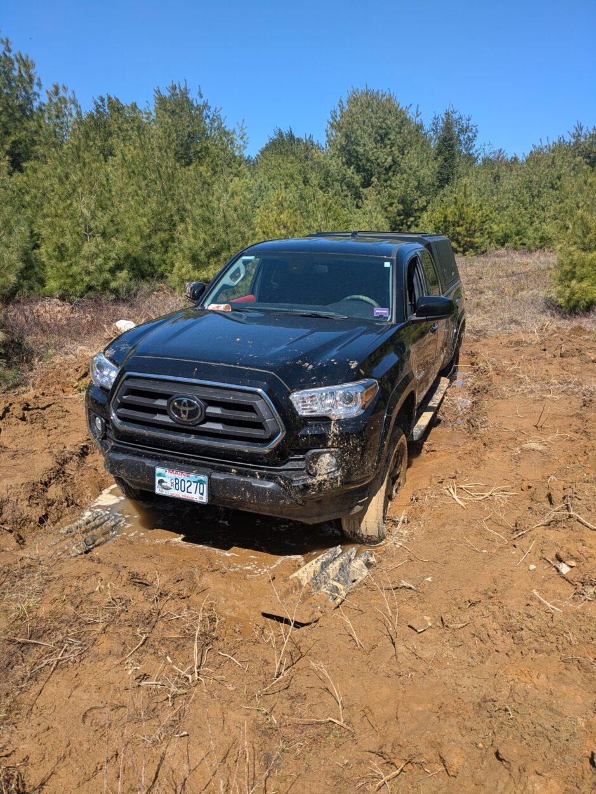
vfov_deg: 69.4
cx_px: 298
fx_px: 573
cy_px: 397
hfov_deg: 54.9
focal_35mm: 25
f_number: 1.89
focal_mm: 5.43
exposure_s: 1/1316
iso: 45
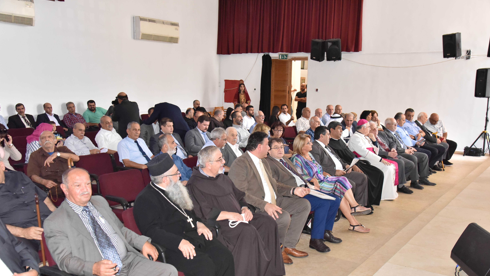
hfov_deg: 54.0
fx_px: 481
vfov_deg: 31.9
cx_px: 244
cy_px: 163
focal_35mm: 37
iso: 3200
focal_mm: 35
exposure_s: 1/100
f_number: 7.1
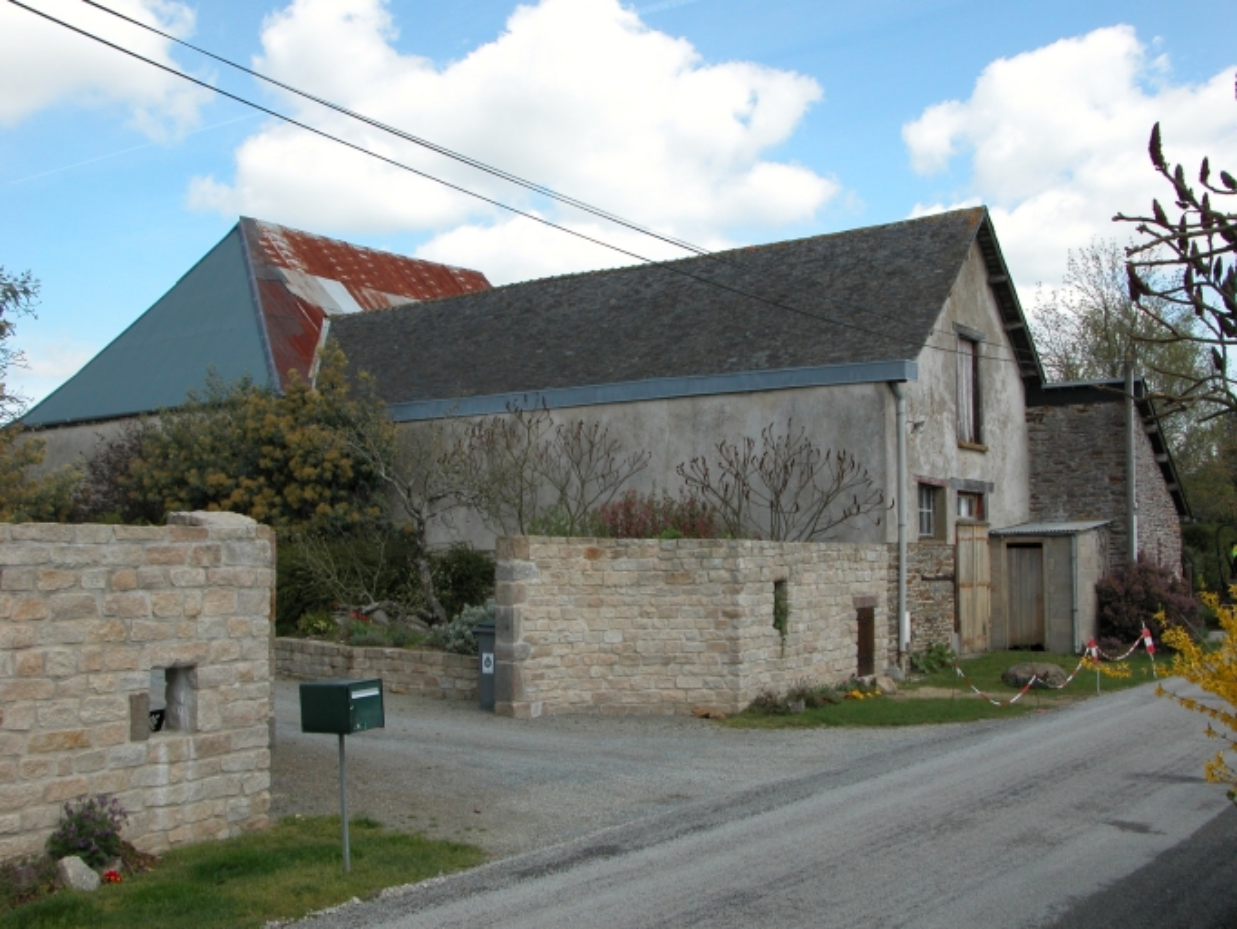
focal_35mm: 36
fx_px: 1287
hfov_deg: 51.3
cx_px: 618
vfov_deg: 39.7
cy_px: 464
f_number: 5.7
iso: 100
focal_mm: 9.2
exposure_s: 1/279
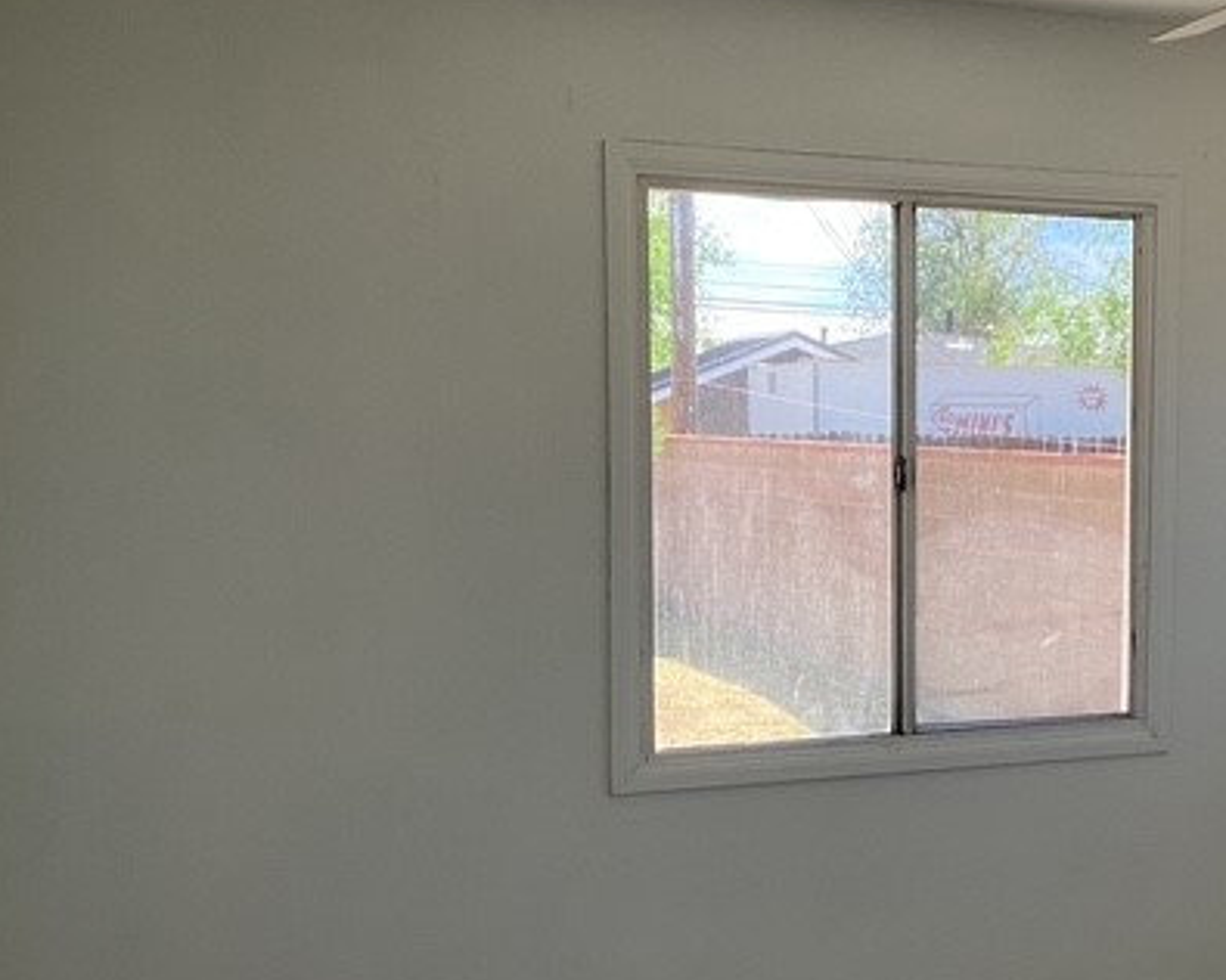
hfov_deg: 36.9
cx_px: 959
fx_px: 1778
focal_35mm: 49
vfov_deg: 30.7
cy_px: 605
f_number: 2.4
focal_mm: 3.3
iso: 25
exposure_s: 1/155
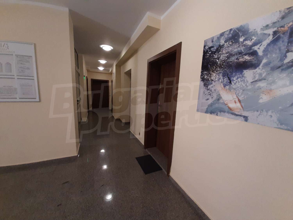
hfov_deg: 106.2
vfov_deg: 89.9
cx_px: 146
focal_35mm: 13
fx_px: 110
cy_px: 110
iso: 250
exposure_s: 1/50
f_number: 2.2
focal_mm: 1.42
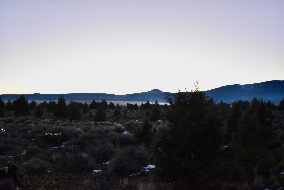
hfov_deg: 53.1
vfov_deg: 36.9
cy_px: 95
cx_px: 142
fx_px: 284
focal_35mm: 36
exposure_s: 1/125
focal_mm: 24
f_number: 4.5
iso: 2000
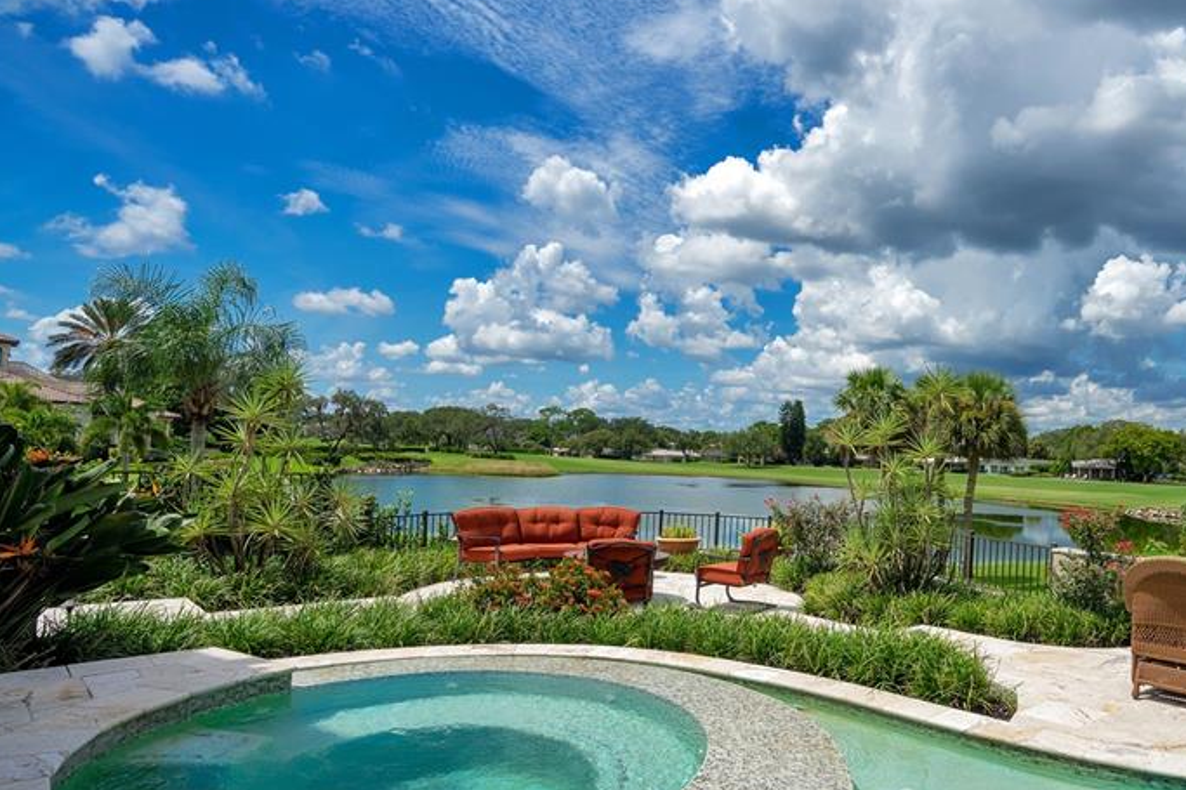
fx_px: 790
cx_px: 847
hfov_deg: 70.2
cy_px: 425
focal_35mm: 24
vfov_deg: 53.1
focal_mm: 16
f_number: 11
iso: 100
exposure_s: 1/250
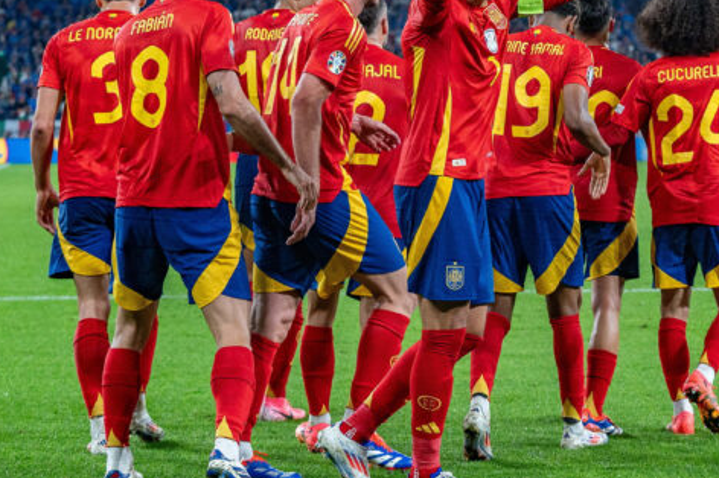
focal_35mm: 114
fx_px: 2275
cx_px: 491
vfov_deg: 12.0
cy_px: 160
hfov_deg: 17.9
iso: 800
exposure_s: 1/1000
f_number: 4
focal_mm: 70
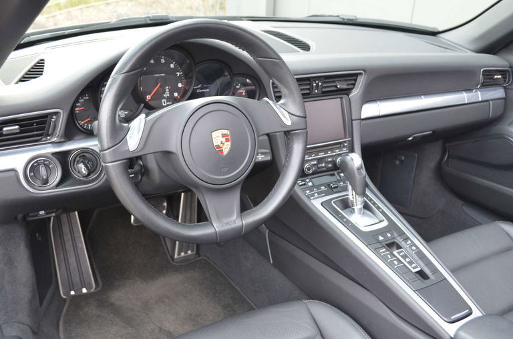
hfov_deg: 53.2
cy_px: 170
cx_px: 256
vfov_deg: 36.7
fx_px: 512
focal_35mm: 36
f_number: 4.5
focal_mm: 24
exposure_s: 1/80
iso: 400
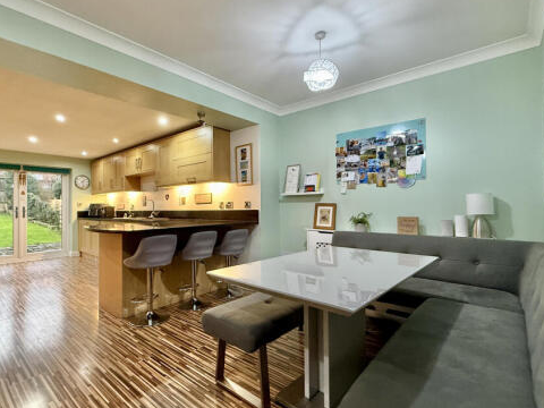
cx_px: 228
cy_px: 214
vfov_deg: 74.7
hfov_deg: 90.3
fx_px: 267
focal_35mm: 17
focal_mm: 2.22
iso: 500
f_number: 2.2
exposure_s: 1/50
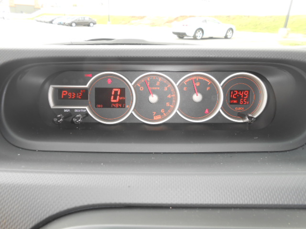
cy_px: 114
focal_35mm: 26
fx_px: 230
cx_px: 153
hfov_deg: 67.3
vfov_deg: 53.1
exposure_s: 1/30
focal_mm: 4.6
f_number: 3.5
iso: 80
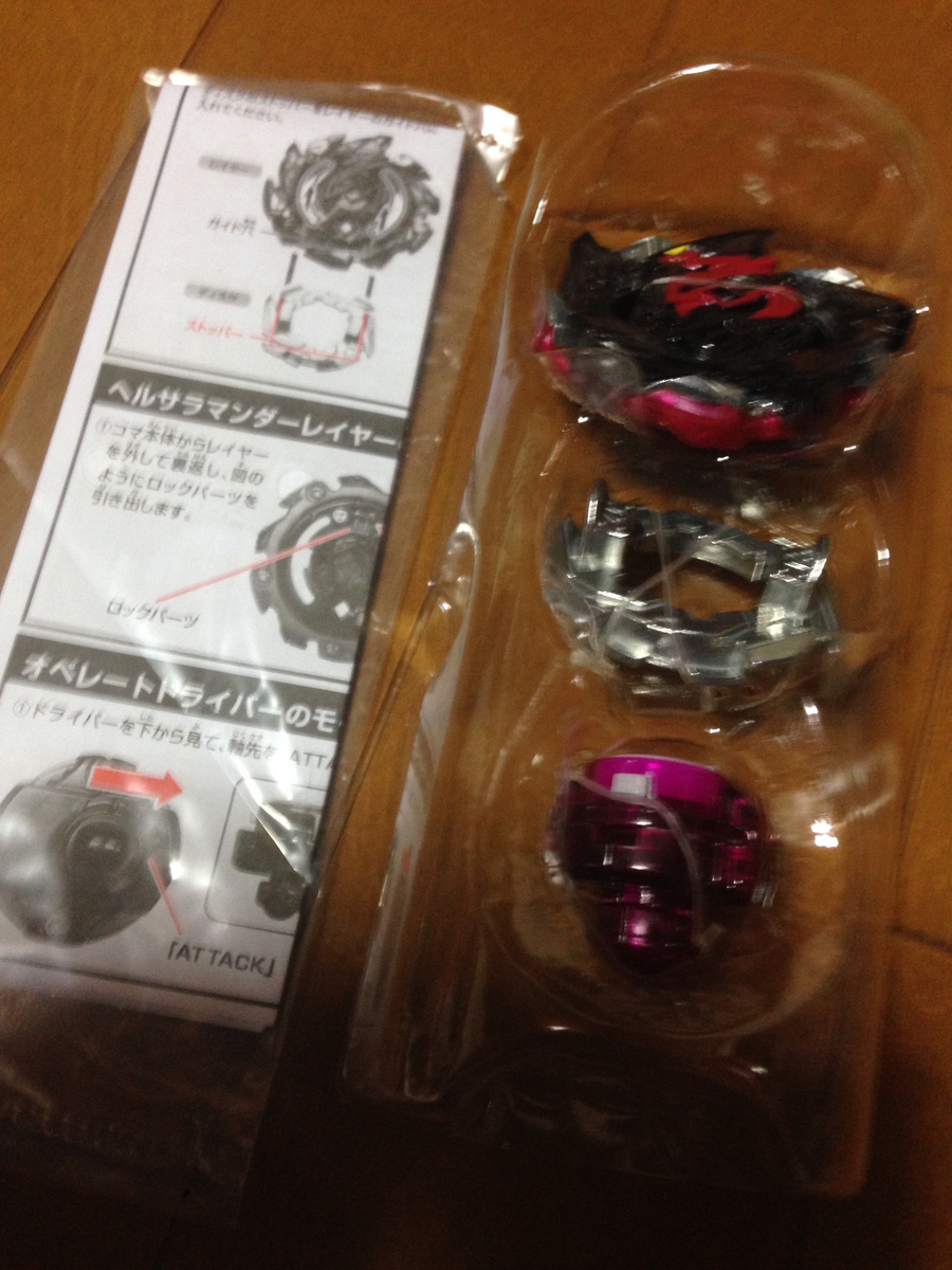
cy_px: 635
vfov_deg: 55.4
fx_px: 1210
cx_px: 476
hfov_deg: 42.9
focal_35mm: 33
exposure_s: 1/20
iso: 200
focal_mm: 4.12
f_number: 2.4
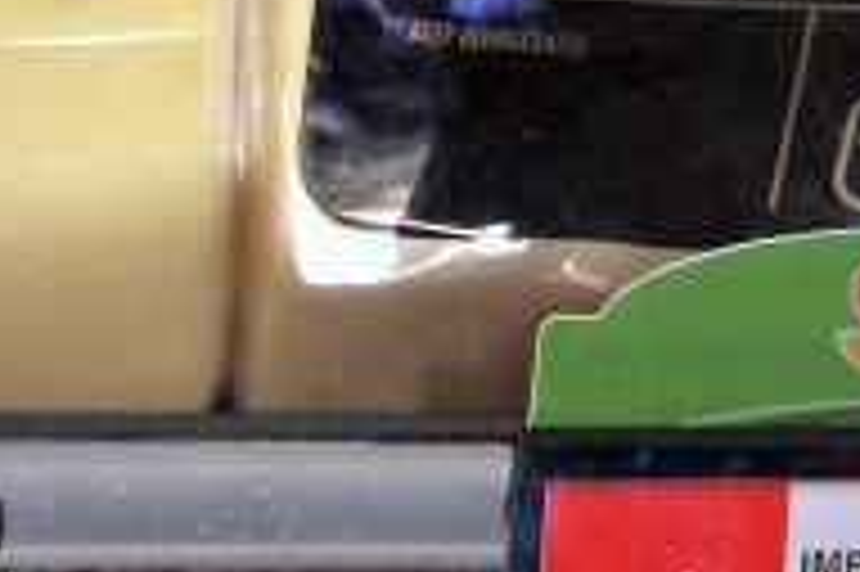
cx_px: -135
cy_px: -1020
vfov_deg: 8.7
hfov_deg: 14.8
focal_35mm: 135
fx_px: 3222
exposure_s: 1/30
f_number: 2.2
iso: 50
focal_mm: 4.12
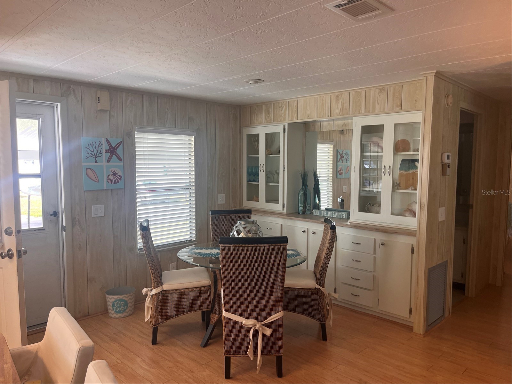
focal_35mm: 26
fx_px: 385
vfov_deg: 53.1
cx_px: 256
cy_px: 192
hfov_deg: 67.3
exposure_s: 1/120
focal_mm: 5.1
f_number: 1.6
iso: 125
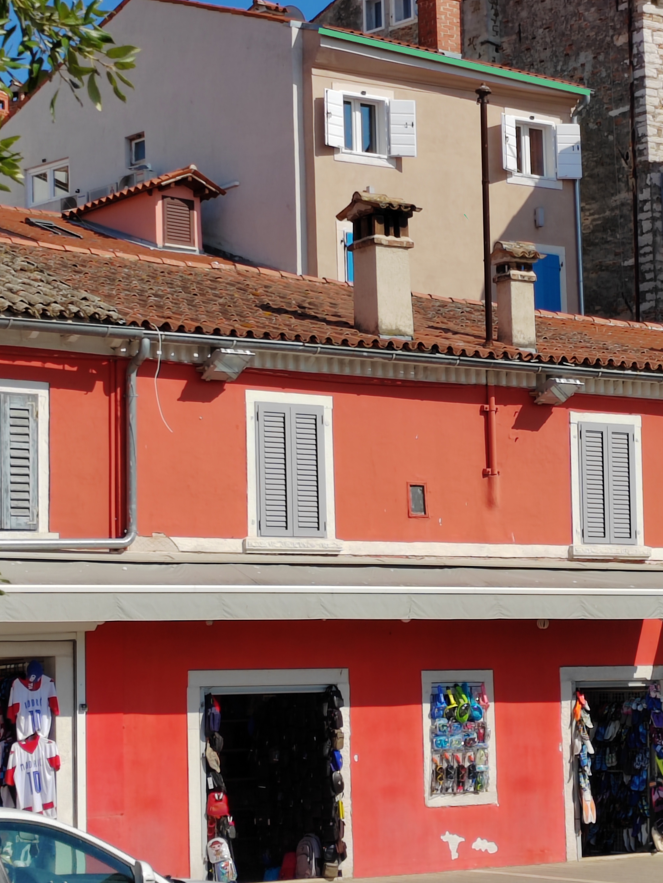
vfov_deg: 20.9
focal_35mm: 94
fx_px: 2400
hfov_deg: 15.7
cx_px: 381
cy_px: 394
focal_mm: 5.52
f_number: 1.9
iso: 101
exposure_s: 1/2051
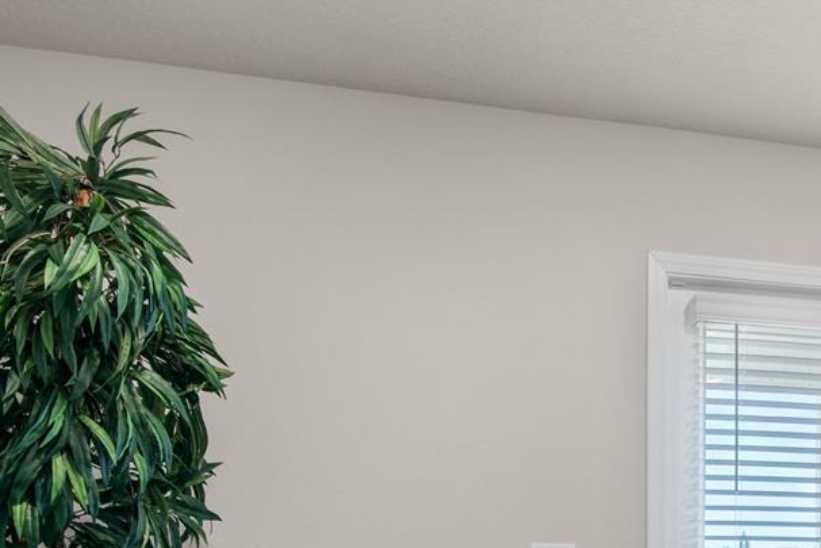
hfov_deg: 33.5
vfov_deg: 23.6
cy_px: 589
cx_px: 835
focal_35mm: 54
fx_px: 1232
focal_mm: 16
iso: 200
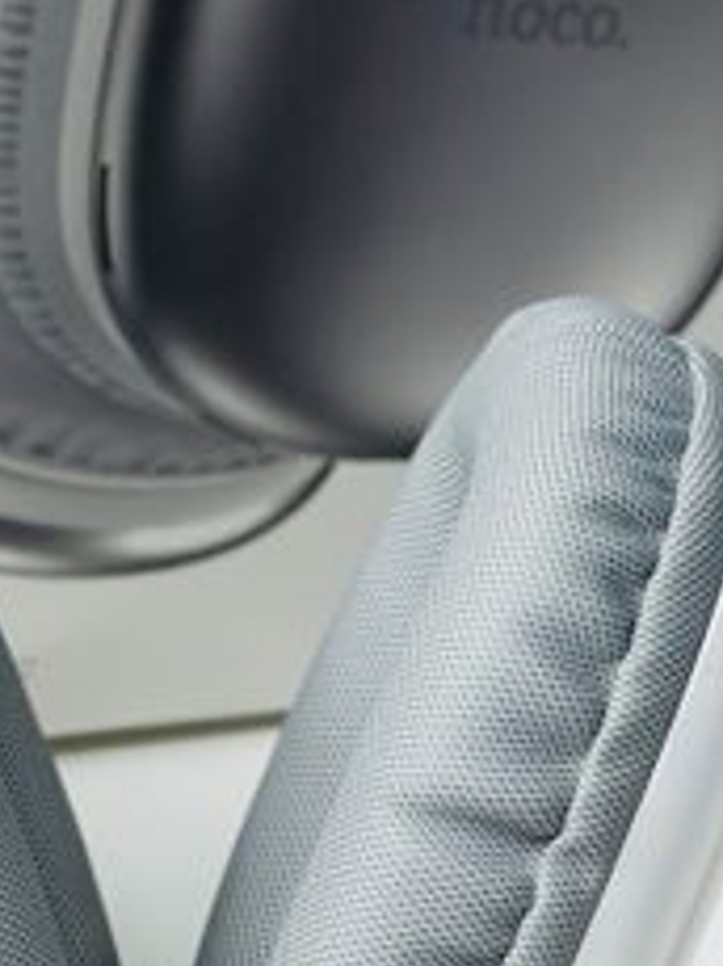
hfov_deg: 8.9
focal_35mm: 167
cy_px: -17
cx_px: 172
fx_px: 4659
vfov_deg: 11.7
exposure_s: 1/100
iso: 80
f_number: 1.78
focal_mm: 6.86
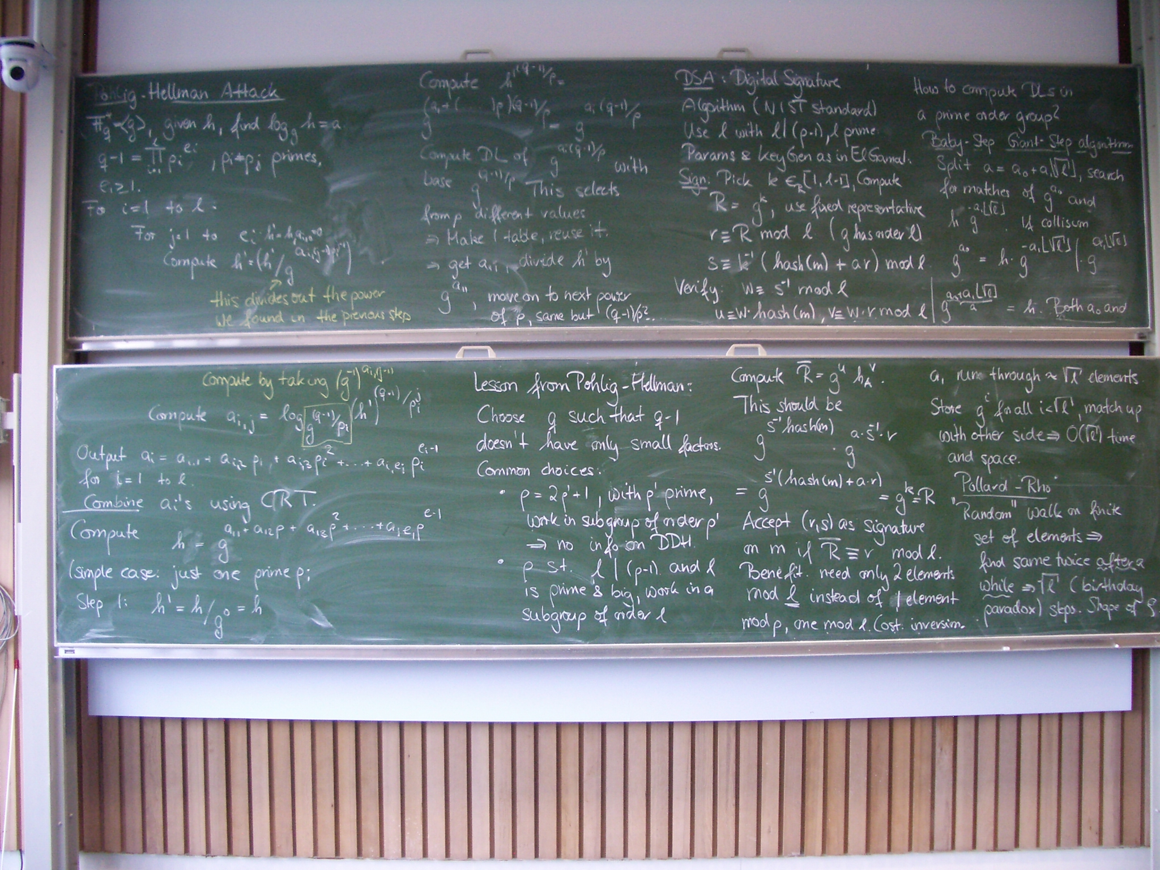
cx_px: 580
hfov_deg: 52.6
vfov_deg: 40.7
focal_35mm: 35
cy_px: 435
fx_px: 1173
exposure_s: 1/40
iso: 200
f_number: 2.6
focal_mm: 5.8
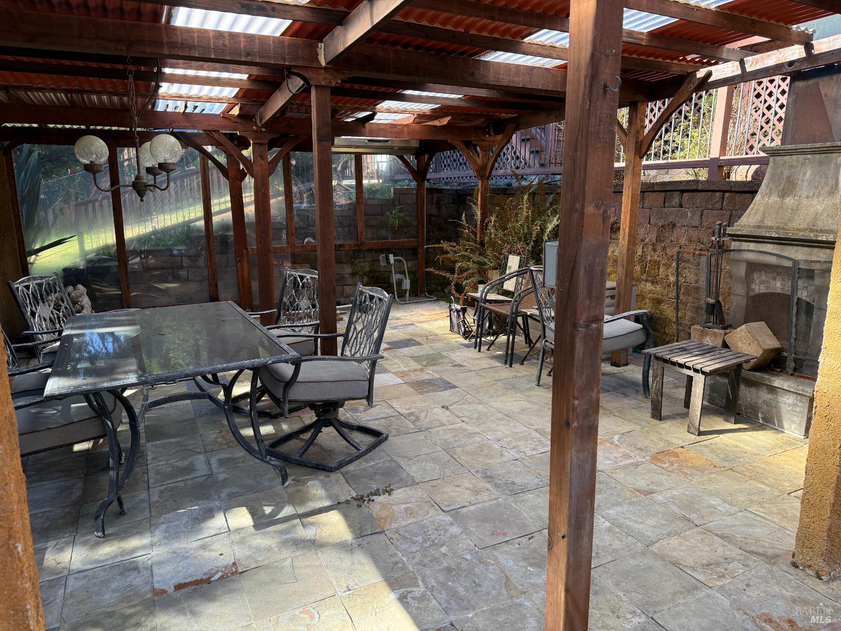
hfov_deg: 71.6
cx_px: 420
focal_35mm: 24
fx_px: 583
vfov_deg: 56.8
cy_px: 316
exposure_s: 1/310
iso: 100
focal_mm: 6.76
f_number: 1.78
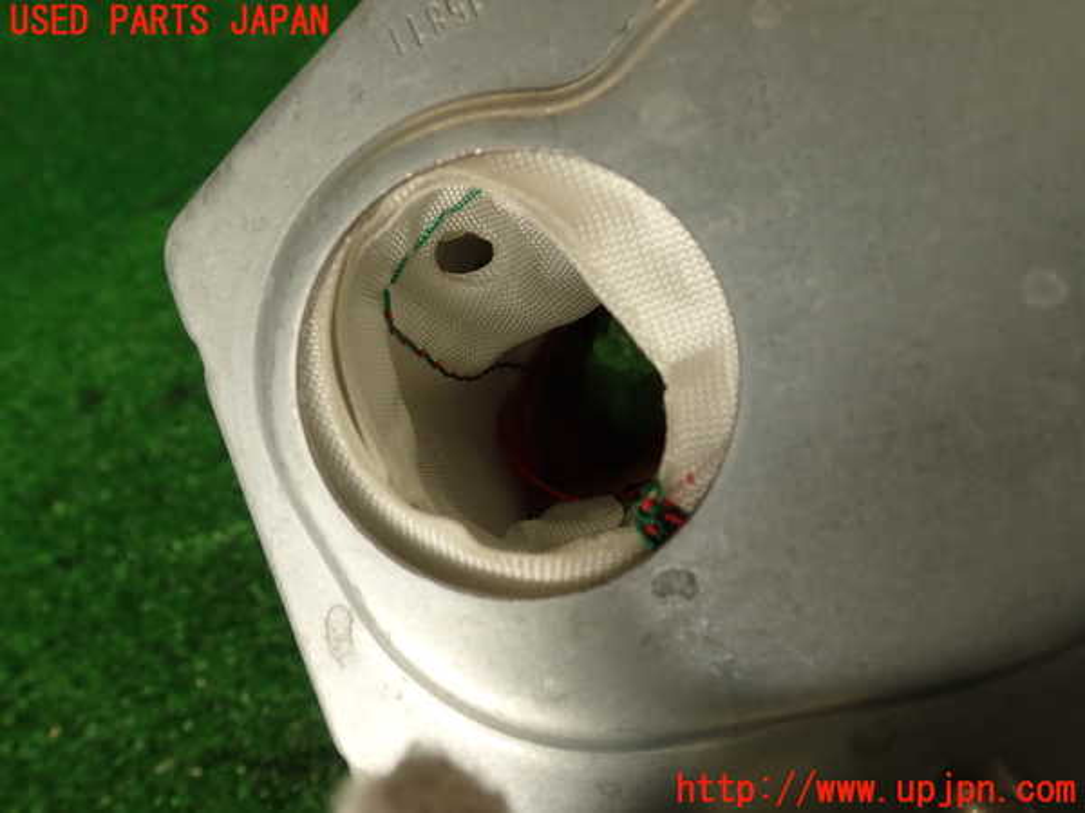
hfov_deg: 56.8
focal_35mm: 32
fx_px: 1003
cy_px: 406
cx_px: 542
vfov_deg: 44.2
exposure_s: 1/100
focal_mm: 5.79
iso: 100
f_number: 3.2
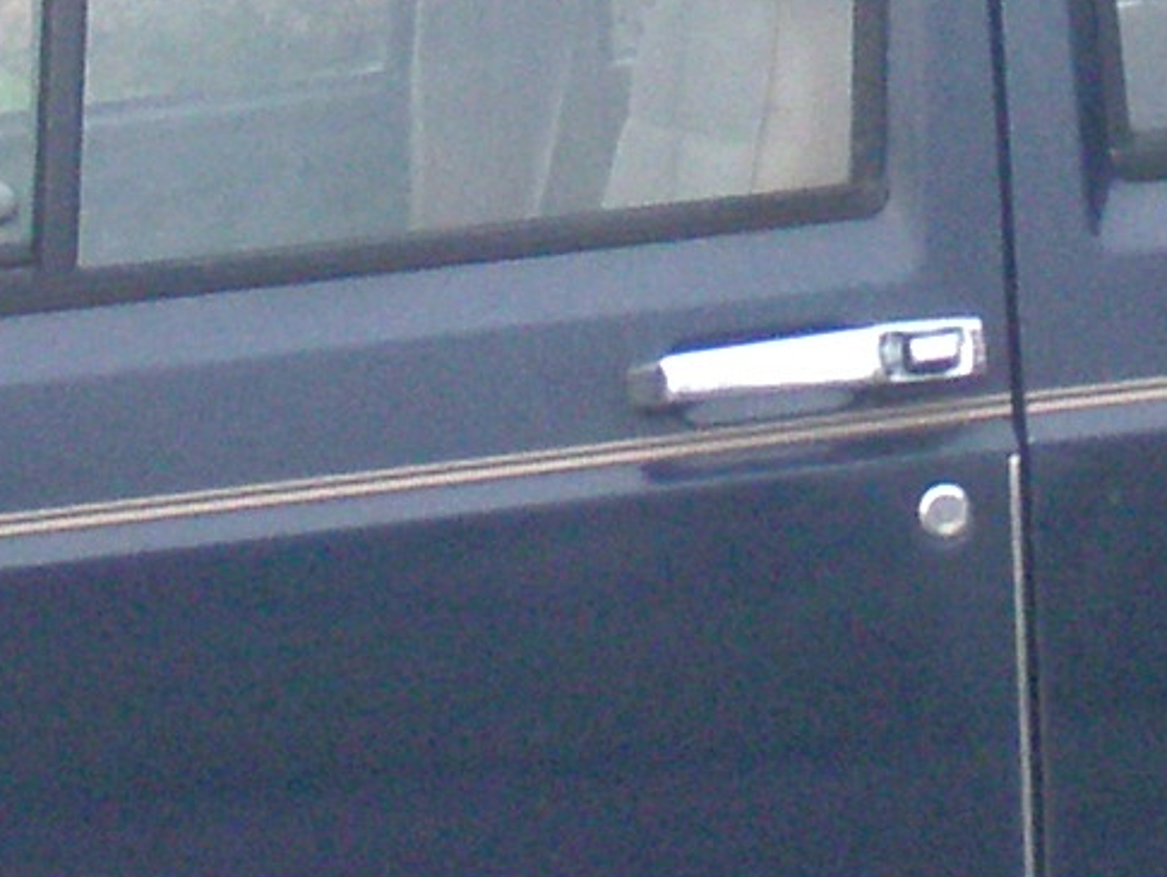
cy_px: -247
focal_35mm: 285
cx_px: 982
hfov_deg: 6.9
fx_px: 9613
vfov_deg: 5.2
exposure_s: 1/25
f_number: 3.5
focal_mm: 6.7
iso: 200
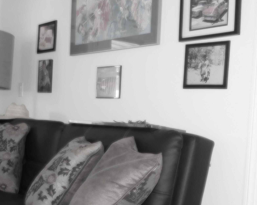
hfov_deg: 33.4
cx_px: 157
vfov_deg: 26.9
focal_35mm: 56
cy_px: 148
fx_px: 426
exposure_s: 1/30
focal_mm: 5.3
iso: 200
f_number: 3.2
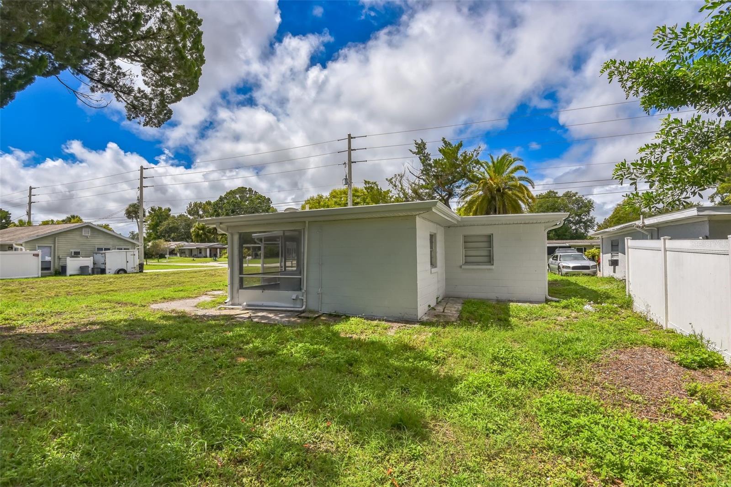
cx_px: 366
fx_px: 325
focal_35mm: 16
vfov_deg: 73.7
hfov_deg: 96.7
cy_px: 244
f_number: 11
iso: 200
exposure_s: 1/500
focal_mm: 16
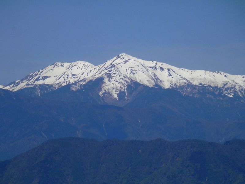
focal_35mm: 332
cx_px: 122
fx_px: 2350
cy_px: 92
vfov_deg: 4.5
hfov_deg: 6.0
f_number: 6.7
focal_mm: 59.3
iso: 80
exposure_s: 1/1250
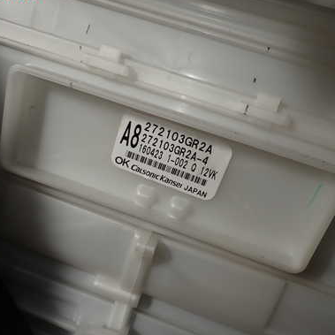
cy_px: 181
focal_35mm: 35
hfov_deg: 47.0
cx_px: 141
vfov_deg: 47.2
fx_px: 383
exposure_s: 1/160
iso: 100
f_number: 2.8
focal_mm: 4.5
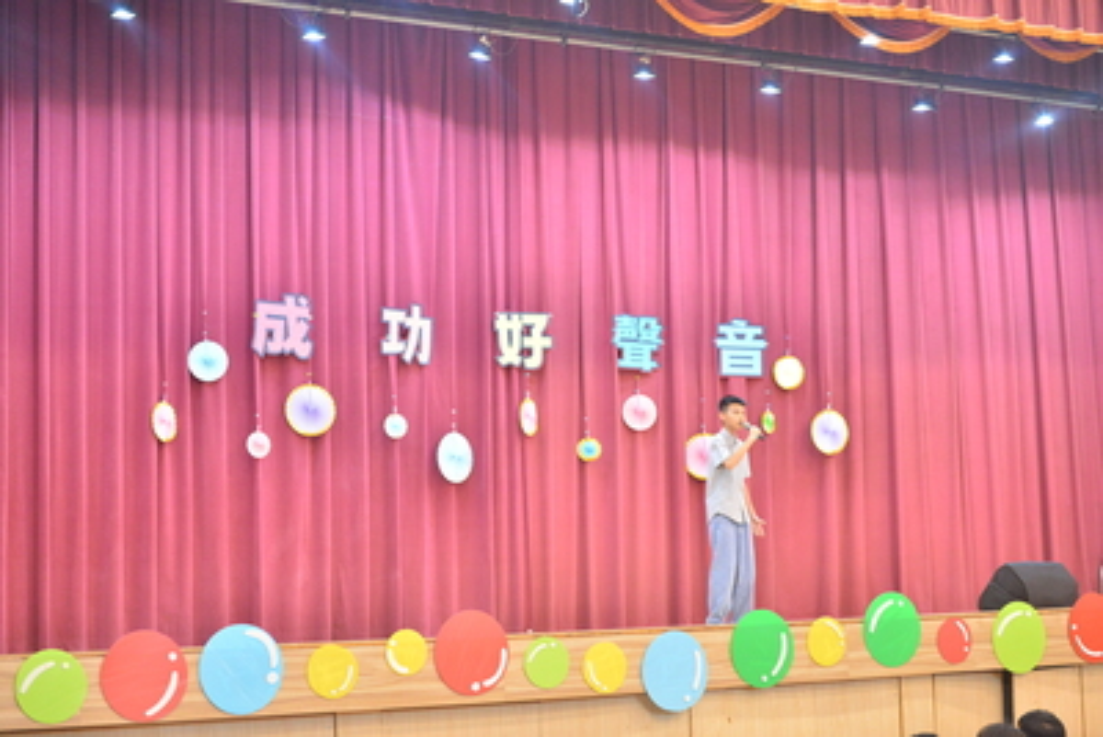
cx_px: 552
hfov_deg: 28.8
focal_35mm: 70
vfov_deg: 19.5
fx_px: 2145
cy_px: 368
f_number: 2.8
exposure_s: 1/160
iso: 3200
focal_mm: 70
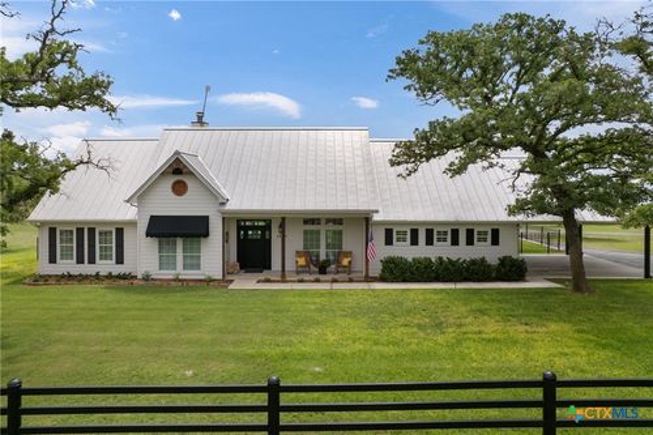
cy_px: 218
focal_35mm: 22
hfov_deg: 78.6
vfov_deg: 57.2
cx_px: 326
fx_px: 399
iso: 100
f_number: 2.8
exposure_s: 1/800
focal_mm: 8.38
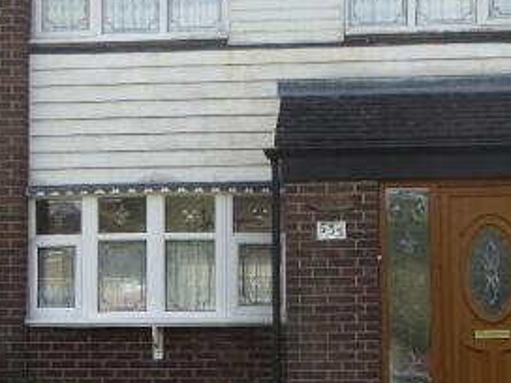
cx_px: 238
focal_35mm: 105
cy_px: 187
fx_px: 1550
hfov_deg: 18.7
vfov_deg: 14.1
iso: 100
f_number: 4.1
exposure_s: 1/320
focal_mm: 8.7
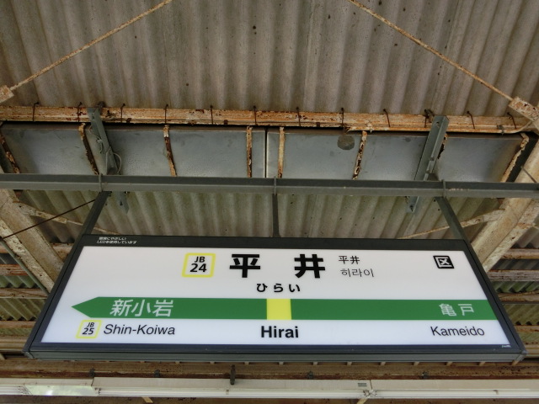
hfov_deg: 69.4
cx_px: 270
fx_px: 389
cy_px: 202
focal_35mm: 25
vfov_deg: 54.9
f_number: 3.5
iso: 125
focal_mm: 4.5
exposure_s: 1/125
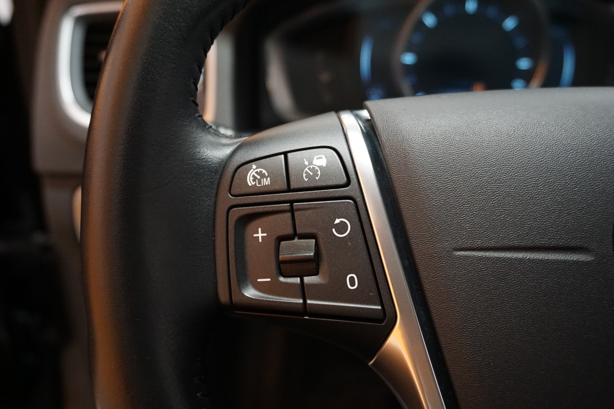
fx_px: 588
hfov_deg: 55.1
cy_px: 204
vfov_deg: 38.4
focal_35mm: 34
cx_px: 307
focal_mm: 23
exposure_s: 1/60
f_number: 4
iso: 2500
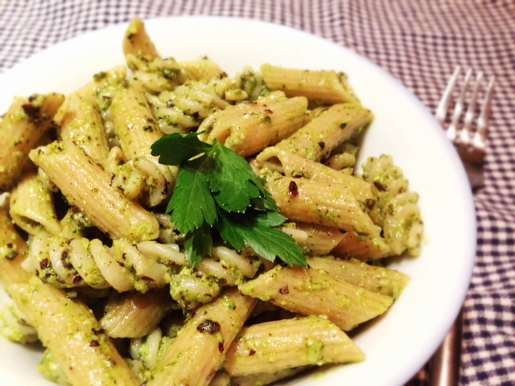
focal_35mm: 33
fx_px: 491
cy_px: 193
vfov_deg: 42.9
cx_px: 258
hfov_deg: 55.4
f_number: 2.4
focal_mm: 4.12
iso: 160
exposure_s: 1/20
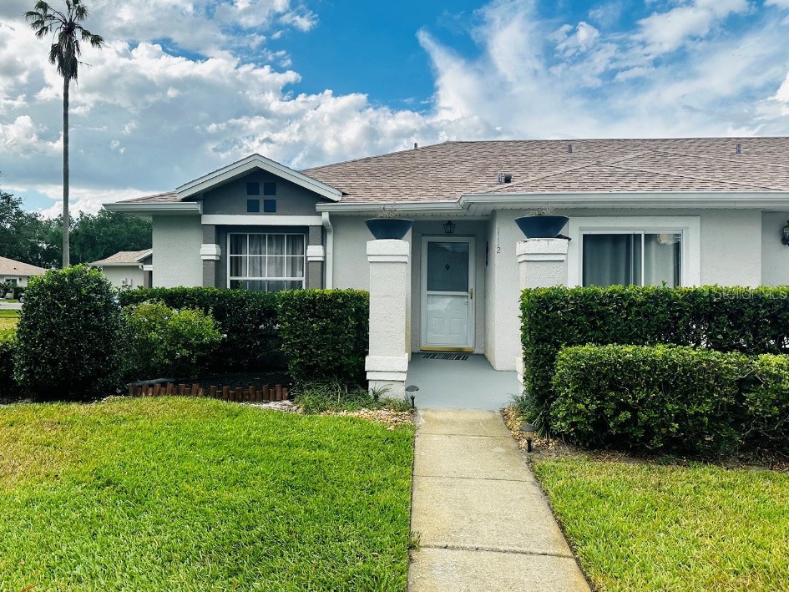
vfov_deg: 53.1
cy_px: 292
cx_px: 364
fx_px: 593
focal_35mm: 26
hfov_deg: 67.2
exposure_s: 1/3597
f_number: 1.78
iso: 80
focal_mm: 6.86
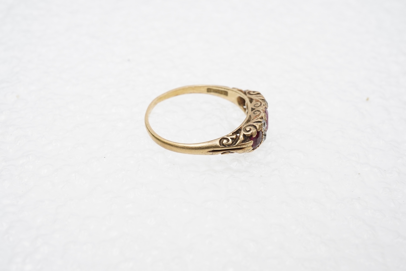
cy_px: 136
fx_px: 507
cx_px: 203
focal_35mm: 45
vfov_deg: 29.9
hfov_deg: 43.6
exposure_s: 1/125
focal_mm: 30
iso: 640
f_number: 20
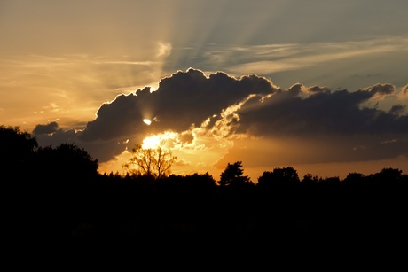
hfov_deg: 13.7
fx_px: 1700
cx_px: 204
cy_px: 136
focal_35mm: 150
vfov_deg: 9.2
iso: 1250
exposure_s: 1/8000
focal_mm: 100
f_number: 7.1
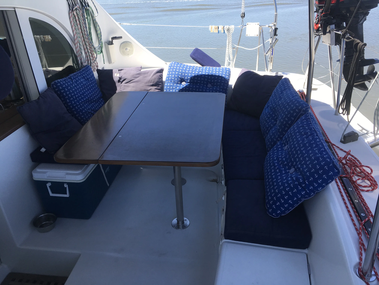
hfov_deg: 61.7
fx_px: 318
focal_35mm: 29
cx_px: 190
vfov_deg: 48.2
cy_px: 142
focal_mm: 4.15
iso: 25
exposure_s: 1/610
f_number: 2.2
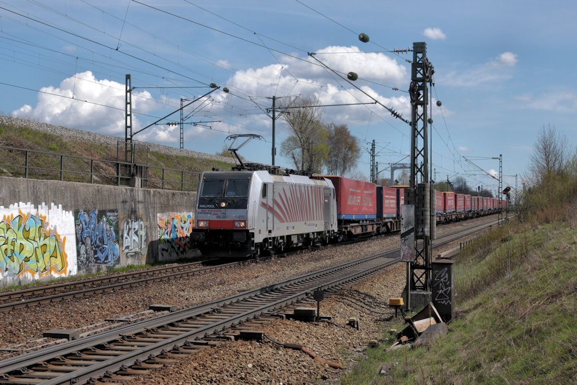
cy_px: 192
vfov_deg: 29.0
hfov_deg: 42.3
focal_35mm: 46
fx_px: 745
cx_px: 288
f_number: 10
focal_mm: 31
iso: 320
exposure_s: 1/800
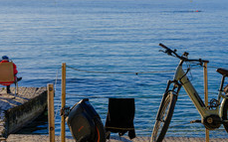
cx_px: 113
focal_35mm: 76
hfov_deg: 27.1
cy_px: 82
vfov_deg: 17.1
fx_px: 472
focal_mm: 55
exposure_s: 1/125
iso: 320
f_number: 16
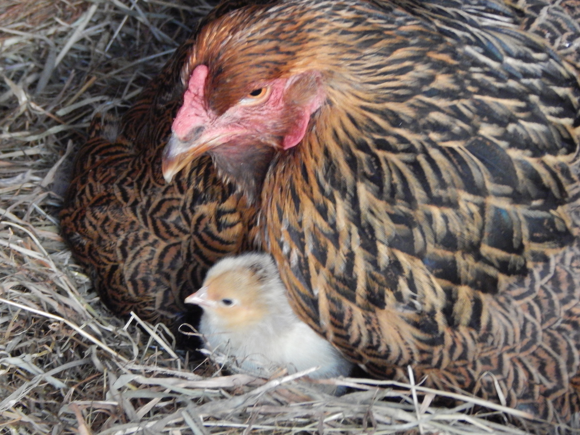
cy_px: 218
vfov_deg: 5.3
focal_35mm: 279
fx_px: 4675
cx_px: 290
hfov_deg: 7.1
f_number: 5.7
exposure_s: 1/15
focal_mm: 50.1
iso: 800
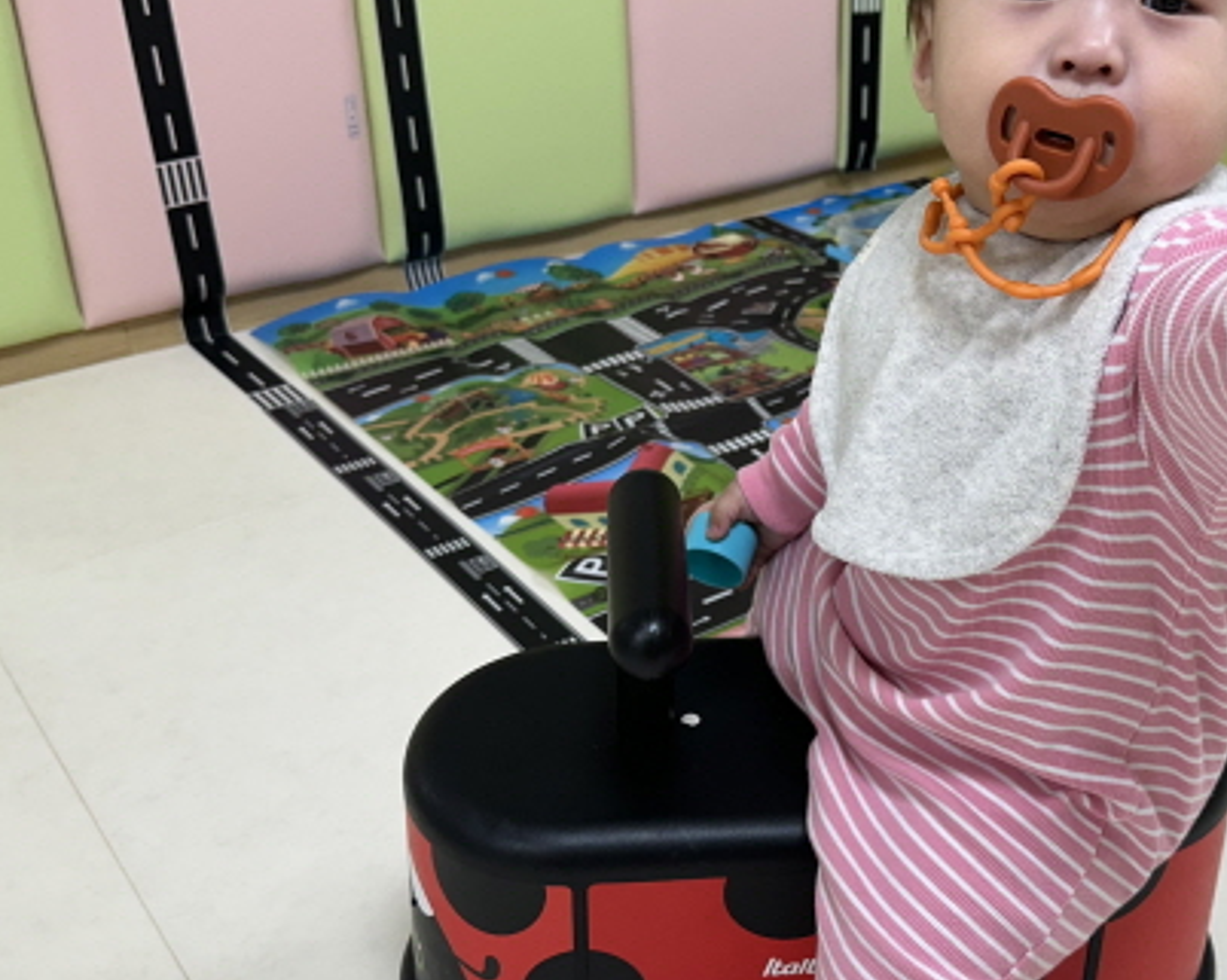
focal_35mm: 42
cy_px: 495
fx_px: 1524
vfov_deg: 35.6
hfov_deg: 43.2
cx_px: 827
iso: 125
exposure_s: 1/120
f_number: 1.78
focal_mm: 6.86
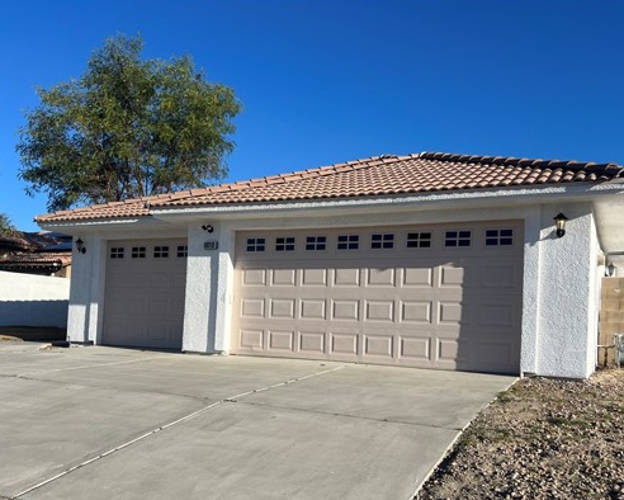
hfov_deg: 54.2
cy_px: 298
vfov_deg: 44.4
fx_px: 610
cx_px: 318
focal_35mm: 33
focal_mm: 5.7
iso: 50
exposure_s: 1/5076
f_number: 1.5
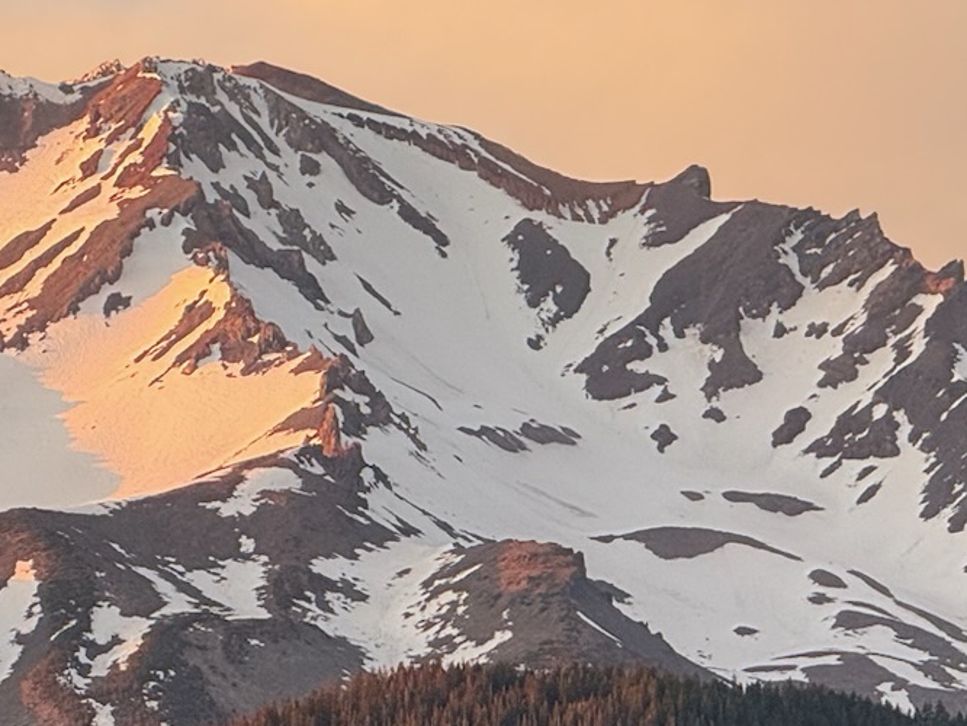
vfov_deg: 4.0
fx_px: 10312
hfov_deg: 5.4
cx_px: 241
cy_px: 726
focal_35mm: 369
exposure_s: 1/99
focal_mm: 15.66
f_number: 2.8
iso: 64
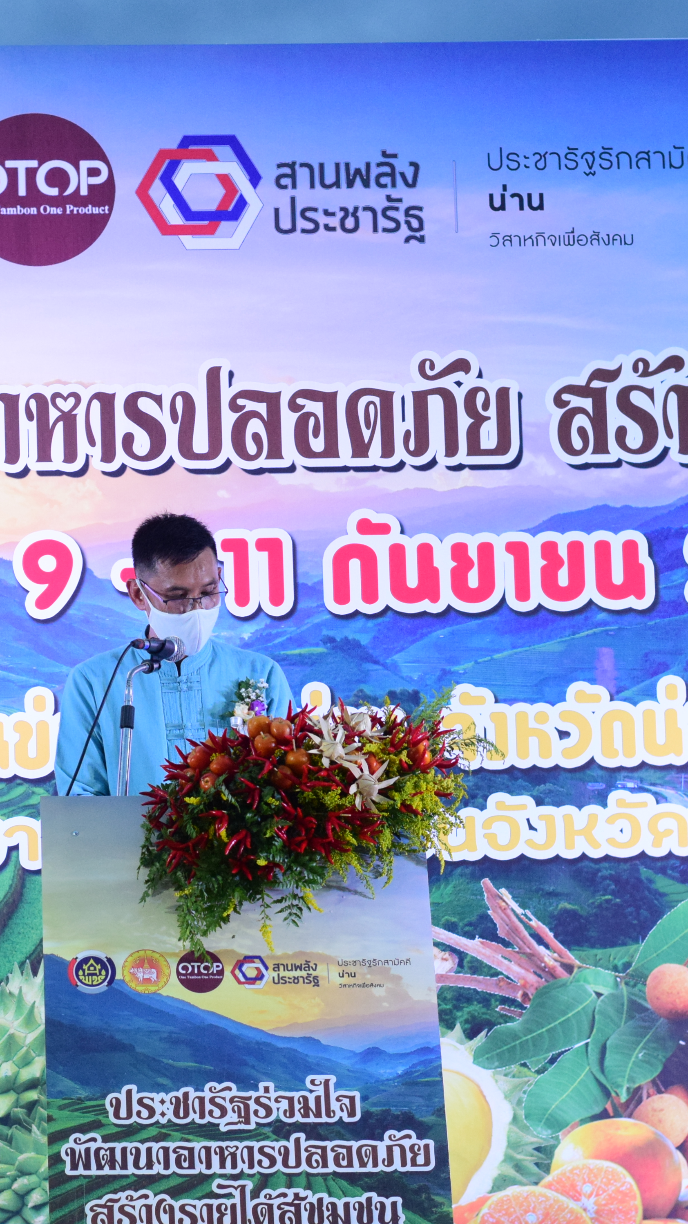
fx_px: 3827
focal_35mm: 118
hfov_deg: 10.3
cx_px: 171
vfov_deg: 18.2
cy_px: 613
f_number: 4.5
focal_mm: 50
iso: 2000
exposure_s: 1/400
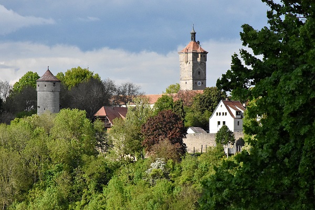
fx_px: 1837
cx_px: 158
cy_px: 105
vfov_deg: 6.5
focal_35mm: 210
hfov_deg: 9.8
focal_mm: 140
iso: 4000
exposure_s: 1/8000
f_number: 11
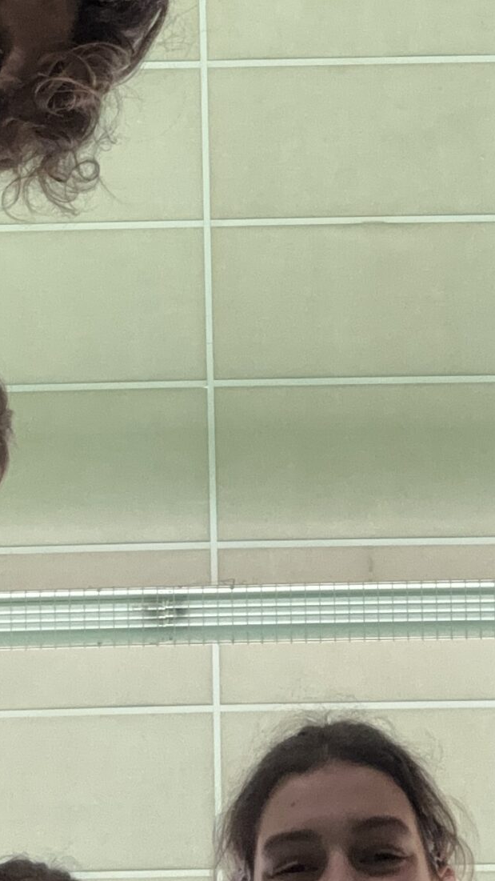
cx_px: 343
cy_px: 89
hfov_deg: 15.8
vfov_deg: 26.9
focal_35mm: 76
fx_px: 1774
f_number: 1.9
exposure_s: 1/60
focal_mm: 2.69
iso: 200
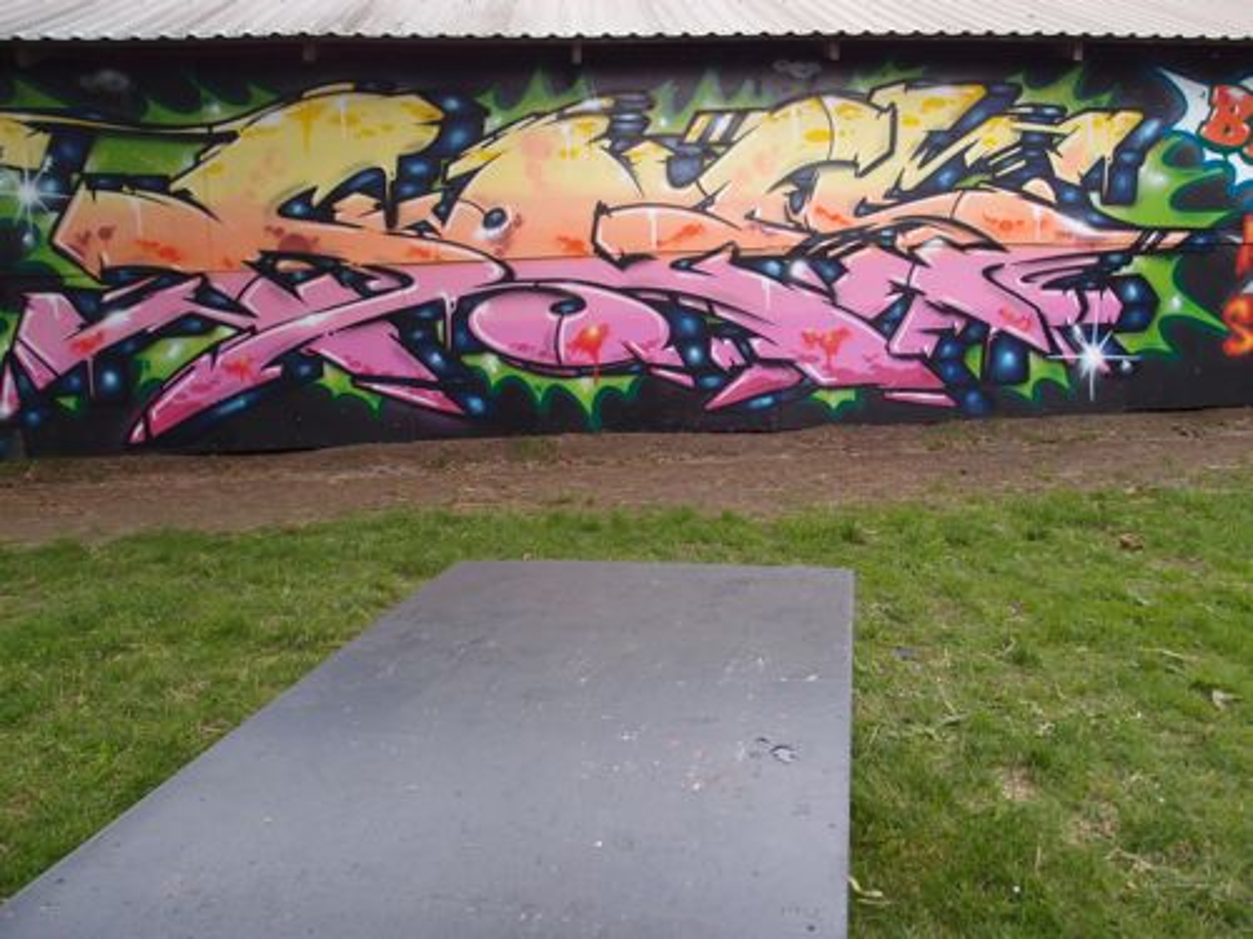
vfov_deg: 49.7
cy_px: 470
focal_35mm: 28
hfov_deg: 63.4
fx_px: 1014
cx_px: 626
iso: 100
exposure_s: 1/80
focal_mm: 6
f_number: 2.2
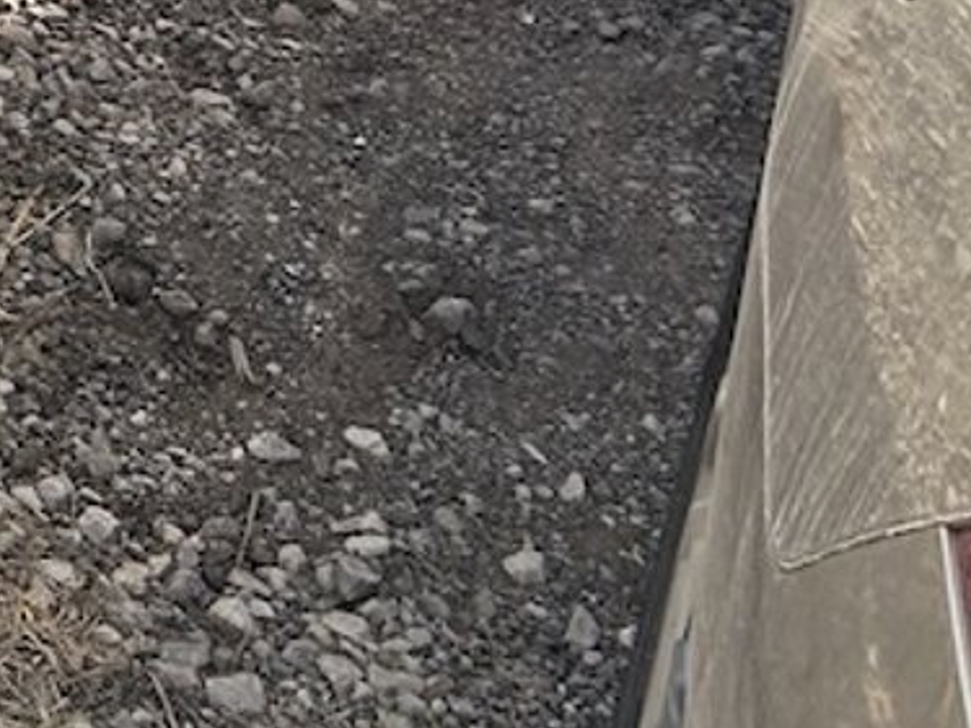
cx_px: -967
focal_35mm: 105
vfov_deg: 12.7
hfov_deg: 15.2
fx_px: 2944
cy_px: -610
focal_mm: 5.7
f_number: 1.5
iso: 50
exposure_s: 1/2353
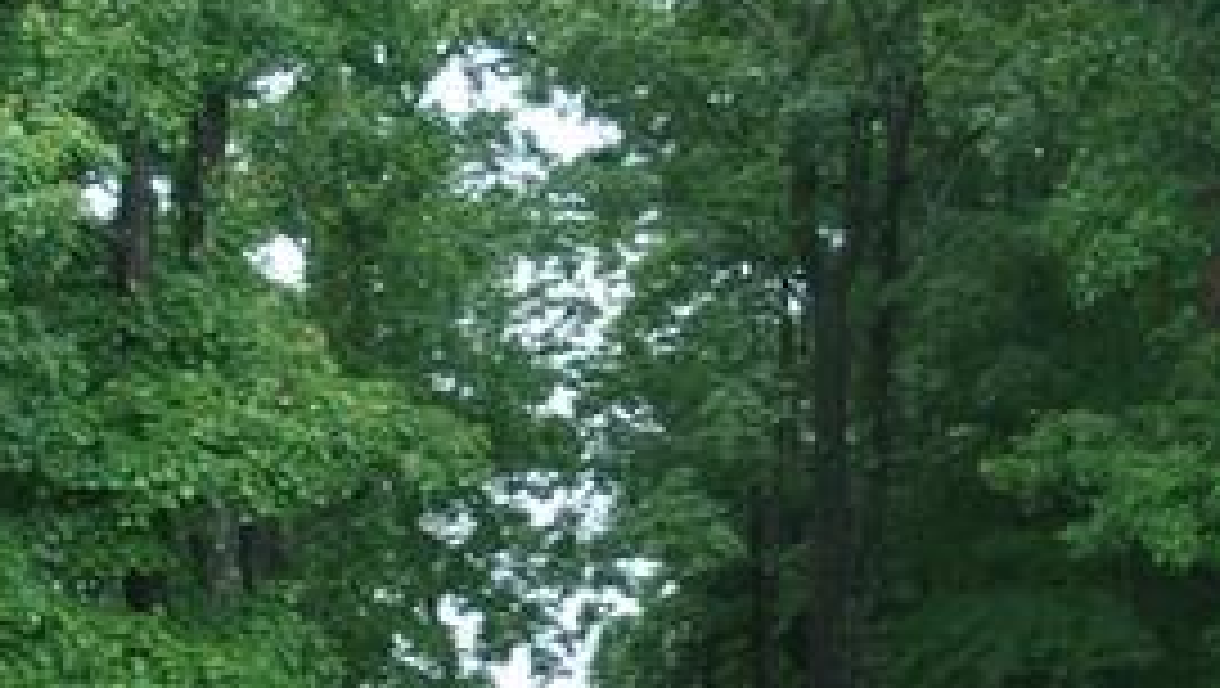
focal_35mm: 111
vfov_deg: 10.9
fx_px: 3594
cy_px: 544
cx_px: 563
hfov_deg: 19.3
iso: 80
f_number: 3
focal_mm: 4.9
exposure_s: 1/75
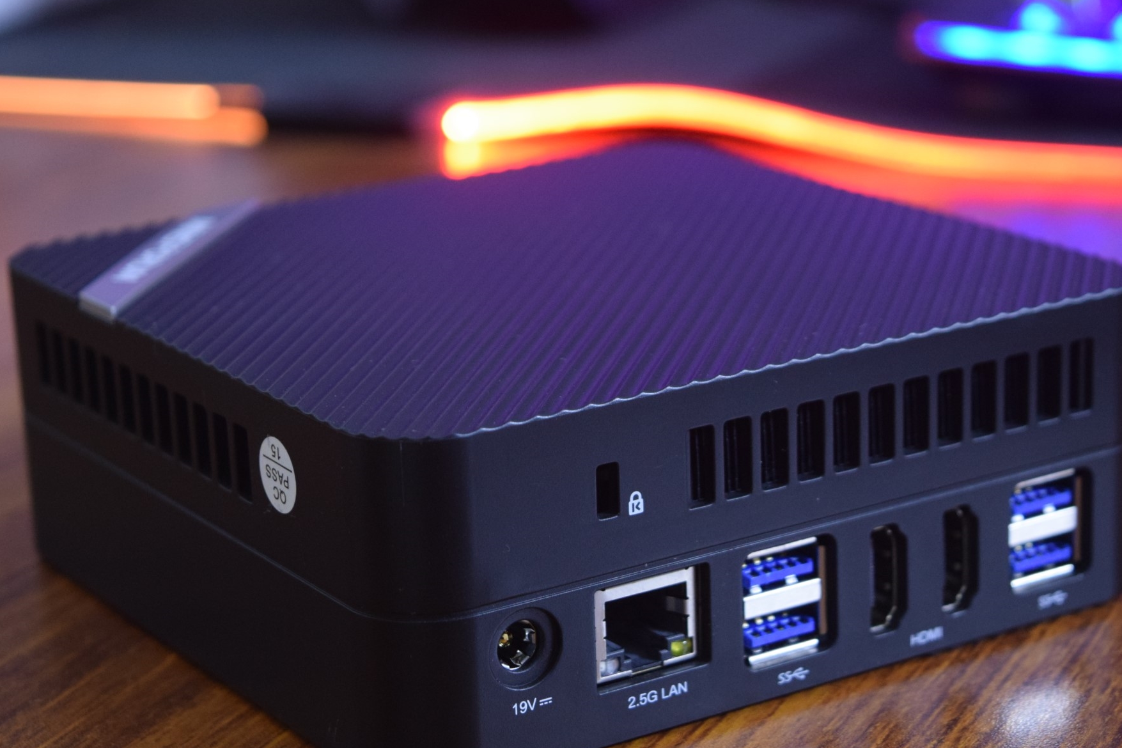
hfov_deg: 21.2
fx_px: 2992
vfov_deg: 14.3
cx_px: 576
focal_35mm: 96
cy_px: 374
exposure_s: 1/10
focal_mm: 52
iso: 1600
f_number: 5.6
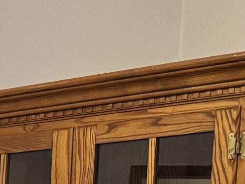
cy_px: 418
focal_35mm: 145
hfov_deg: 10.3
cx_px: -468
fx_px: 1026
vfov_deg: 9.3
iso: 320
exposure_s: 1/60
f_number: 1.78
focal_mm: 6.76
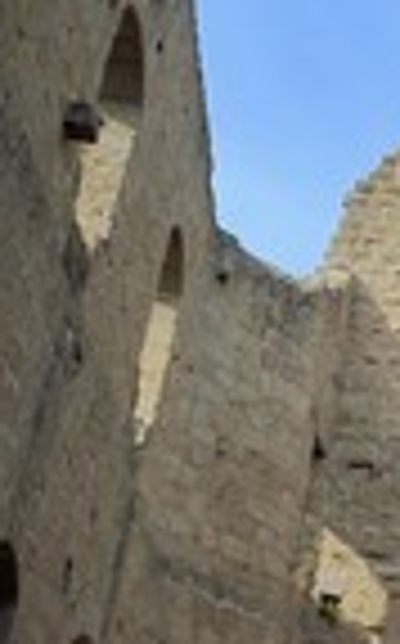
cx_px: 793
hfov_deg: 14.9
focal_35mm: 72
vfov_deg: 28.6
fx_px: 1260
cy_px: 369
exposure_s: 1/320
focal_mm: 24
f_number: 13
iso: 400
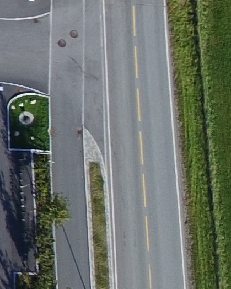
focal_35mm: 149
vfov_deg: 12.8
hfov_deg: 9.1
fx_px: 1274
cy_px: 35
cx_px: -362
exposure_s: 1/626
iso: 100
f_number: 2.8
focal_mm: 3.61
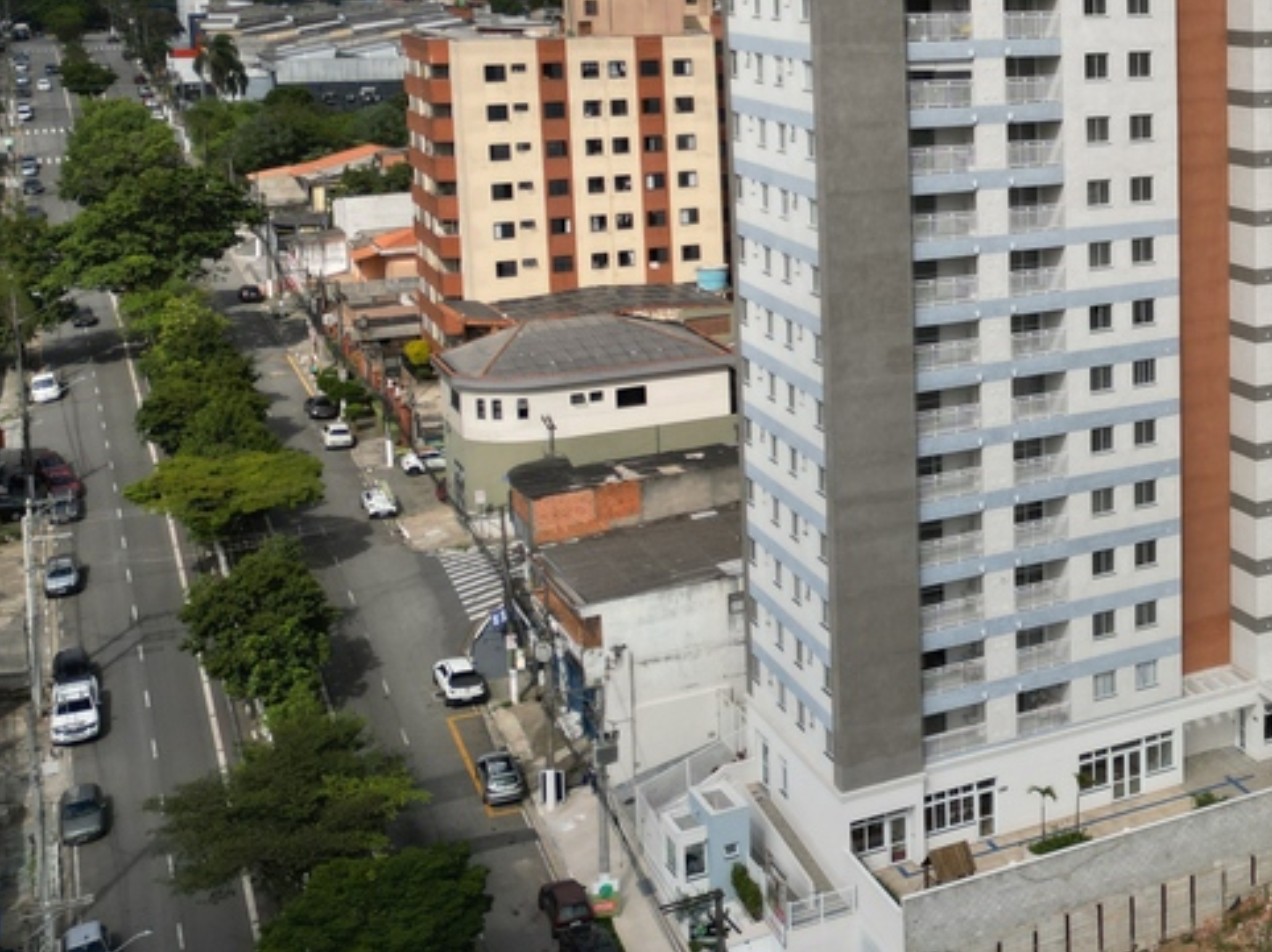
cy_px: 193
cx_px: 1330
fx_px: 1873
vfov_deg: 28.0
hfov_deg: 33.6
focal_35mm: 51
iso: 100
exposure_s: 1/180
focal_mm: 6.72
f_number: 1.7
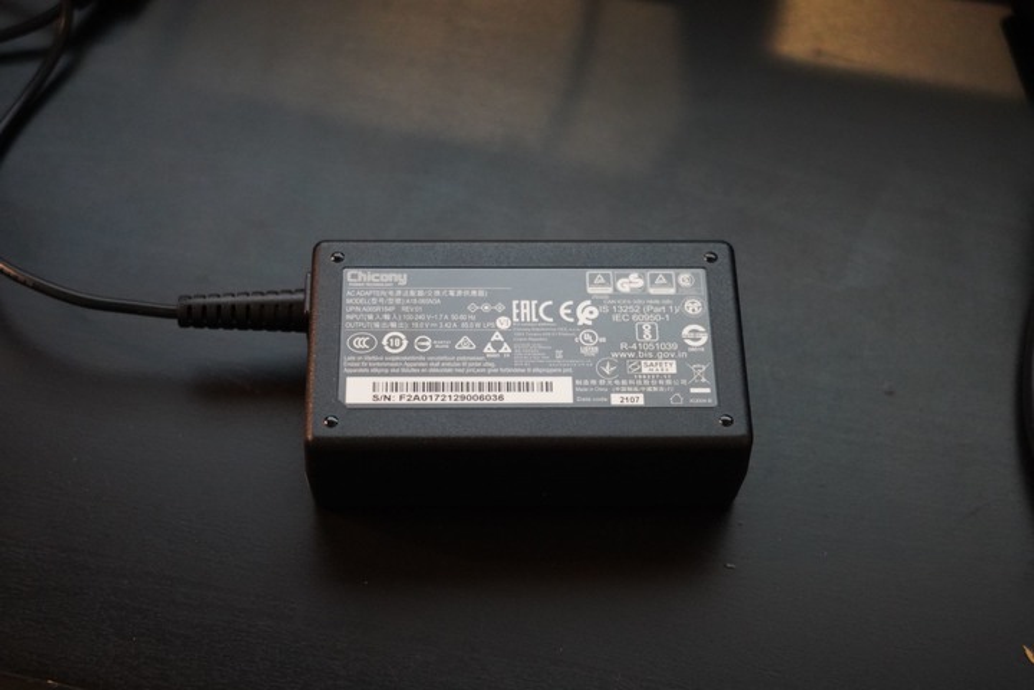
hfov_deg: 33.4
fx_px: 1723
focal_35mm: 60
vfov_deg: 22.6
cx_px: 517
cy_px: 345
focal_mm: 60
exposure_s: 1/60
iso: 8000
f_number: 5.6
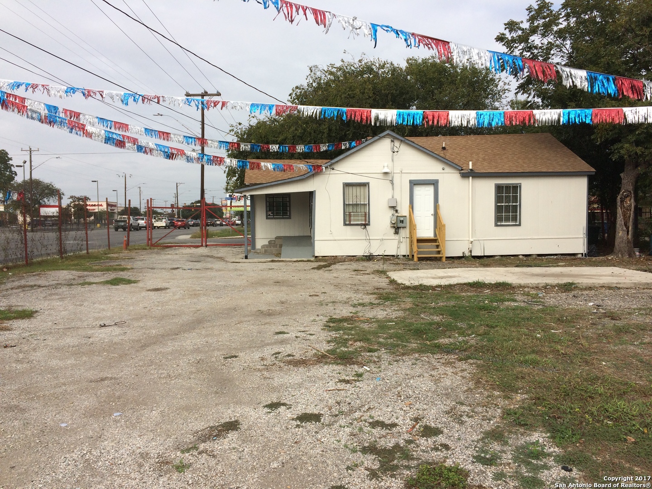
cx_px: 326
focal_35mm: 29
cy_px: 244
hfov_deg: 61.7
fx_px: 546
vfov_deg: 48.2
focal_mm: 4.15
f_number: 2.2
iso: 32
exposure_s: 1/2564
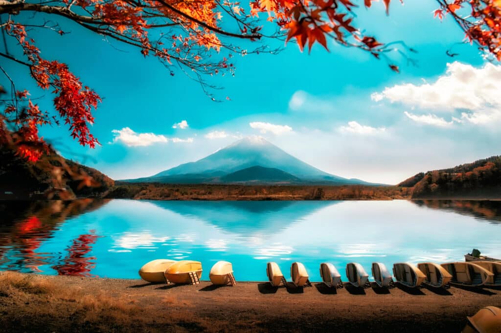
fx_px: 431
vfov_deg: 42.3
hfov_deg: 60.3
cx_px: 250
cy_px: 166
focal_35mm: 31
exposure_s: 1/125
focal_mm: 31
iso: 200
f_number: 13
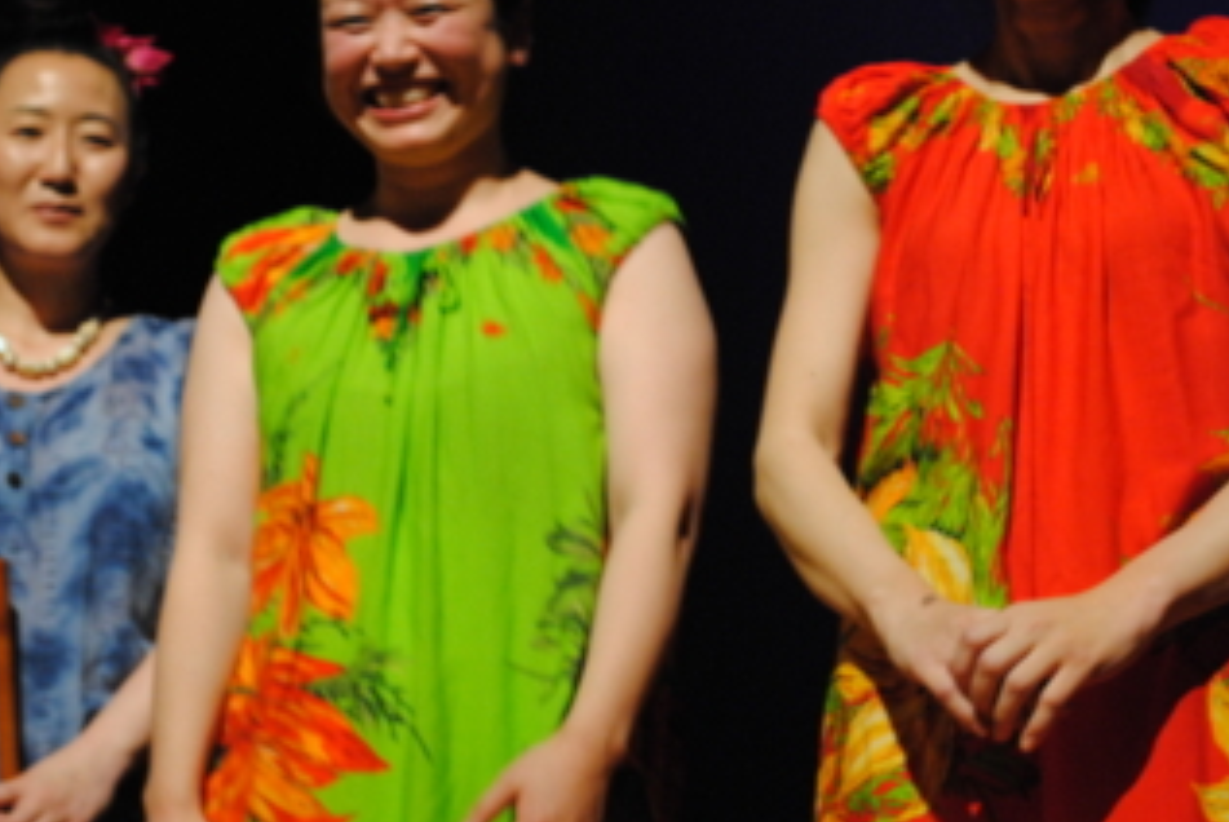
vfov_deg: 11.2
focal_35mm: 123
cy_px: 293
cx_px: 570
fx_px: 4203
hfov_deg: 16.6
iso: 900
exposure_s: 1/15
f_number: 5.6
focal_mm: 52
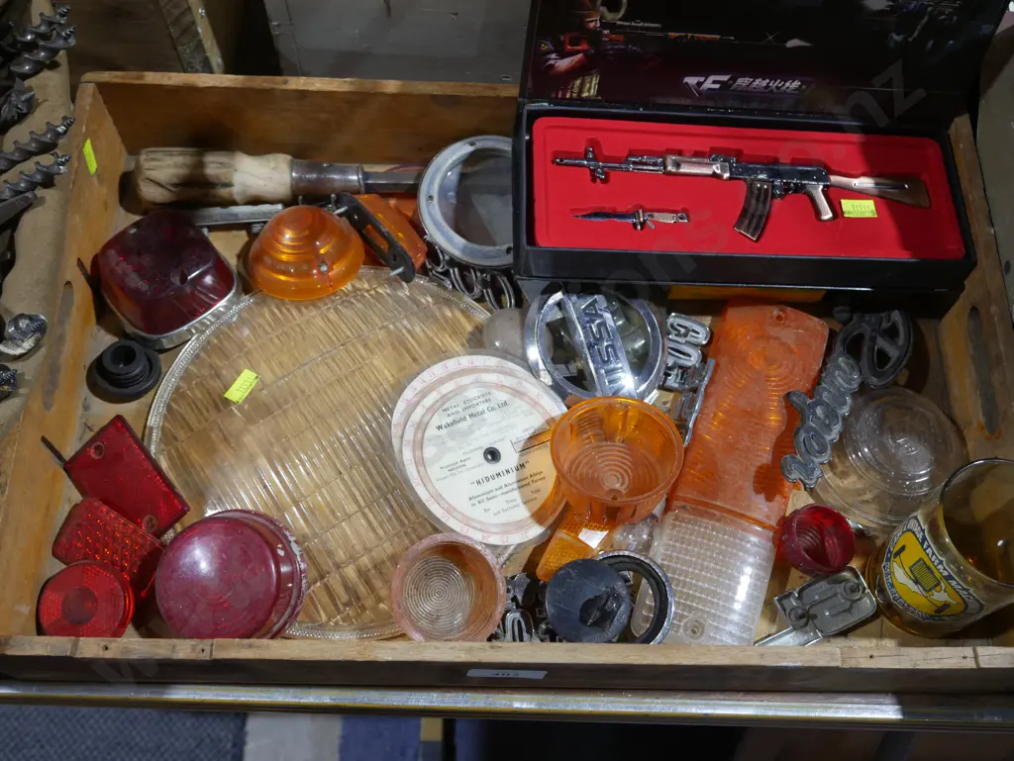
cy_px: 380
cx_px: 507
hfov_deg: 49.0
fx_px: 1114
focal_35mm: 38
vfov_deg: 37.8
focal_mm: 19
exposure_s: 1/60
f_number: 4.1
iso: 400
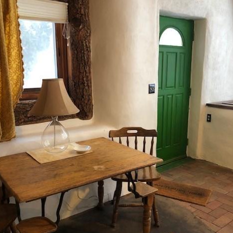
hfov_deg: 48.5
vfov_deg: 48.4
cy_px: 128
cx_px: 116
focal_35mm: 34
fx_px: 259
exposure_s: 1/15
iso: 40
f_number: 1.8
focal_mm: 3.99
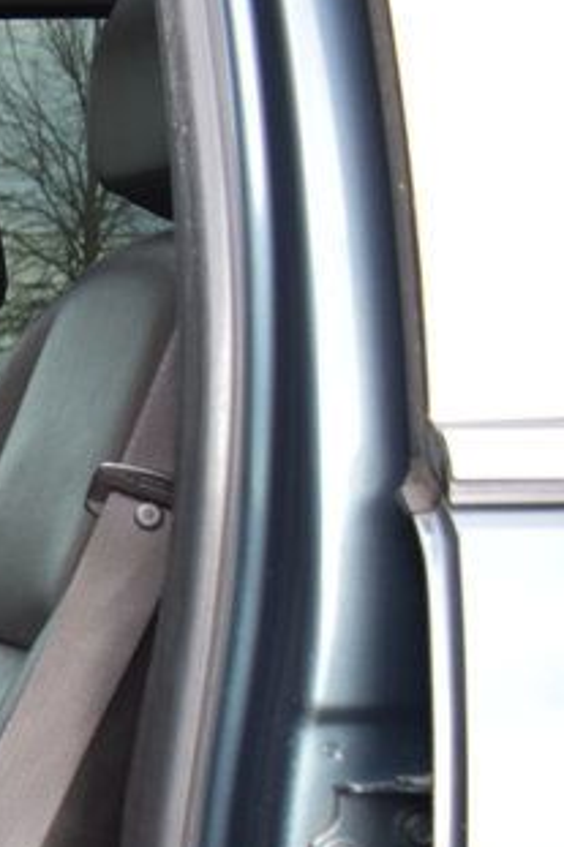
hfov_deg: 12.4
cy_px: 812
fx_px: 2094
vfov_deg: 22.2
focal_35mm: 89
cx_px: -741
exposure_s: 1/80
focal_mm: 18
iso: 200
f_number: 3.5
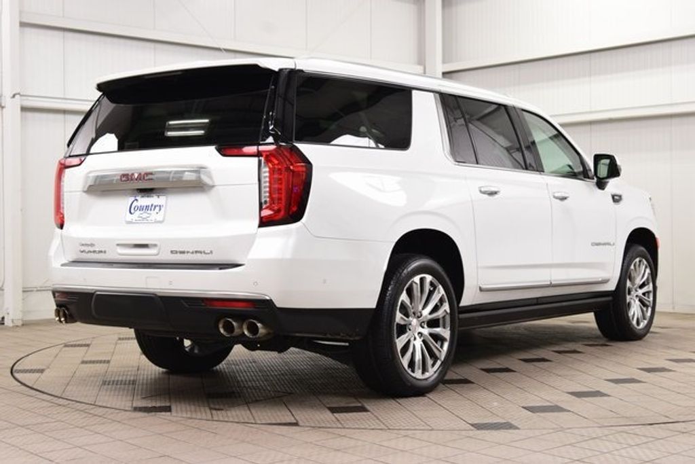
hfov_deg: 36.9
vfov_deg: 25.1
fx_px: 1043
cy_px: 232
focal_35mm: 54
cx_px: 348
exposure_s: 1/60
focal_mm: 36
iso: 1400
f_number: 8
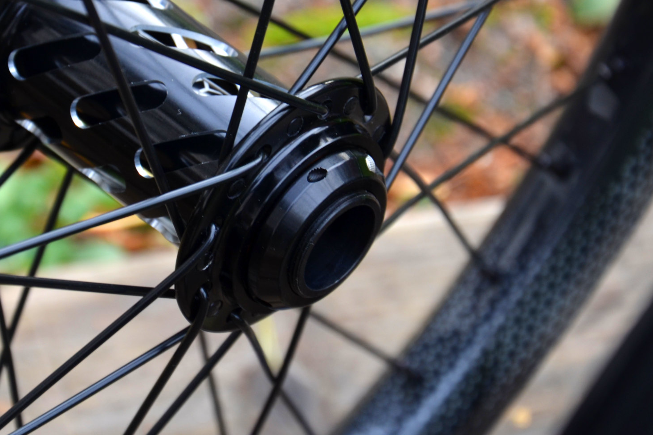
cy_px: 108
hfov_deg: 11.2
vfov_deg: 7.5
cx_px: 194
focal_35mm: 184
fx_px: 3334
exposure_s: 1/125
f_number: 5.6
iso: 250
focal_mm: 75
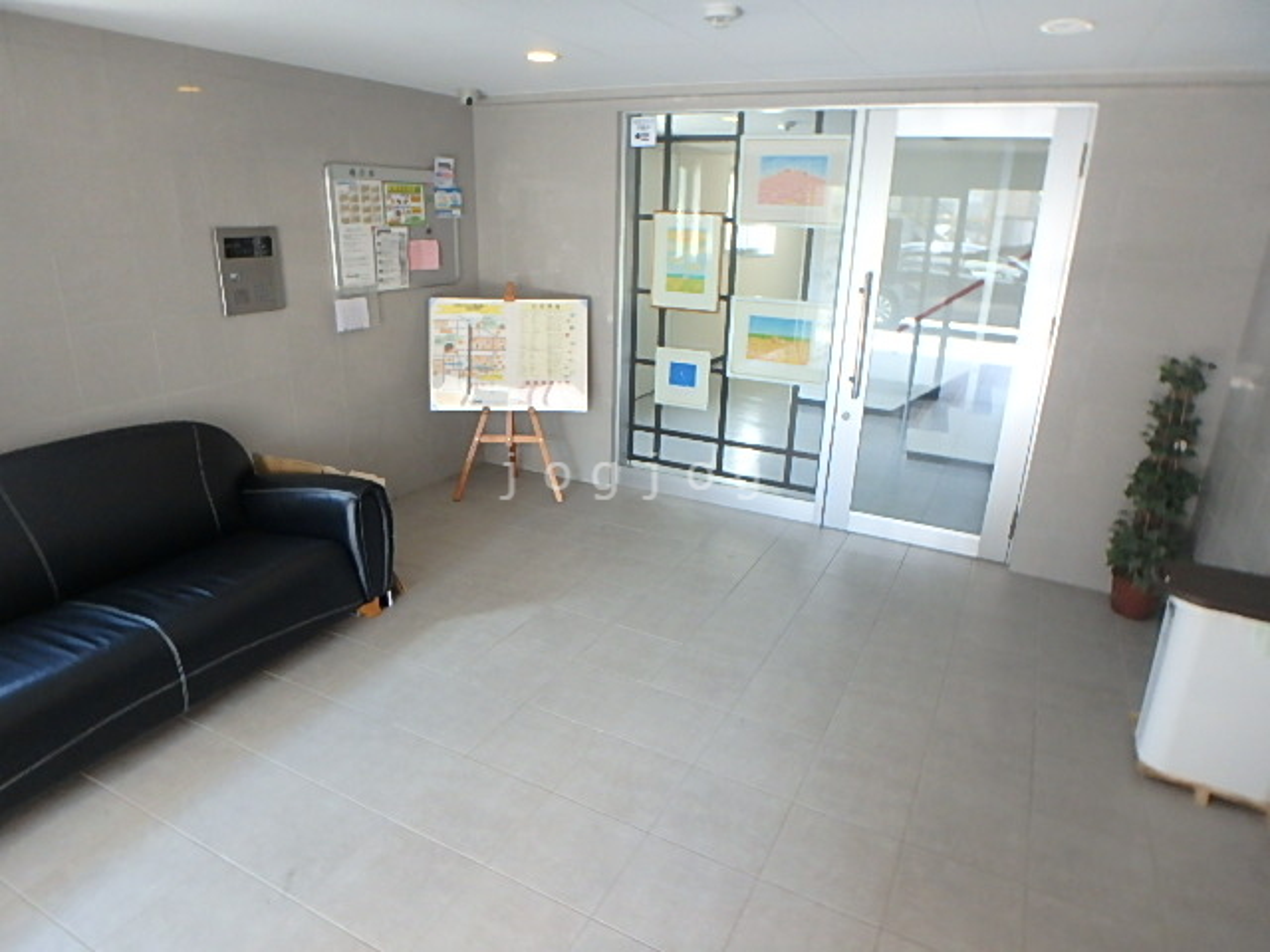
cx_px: 635
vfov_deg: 63.4
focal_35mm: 21
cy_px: 476
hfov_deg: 79.0
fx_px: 770
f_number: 3.5
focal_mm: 3.7
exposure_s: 1/30
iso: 400
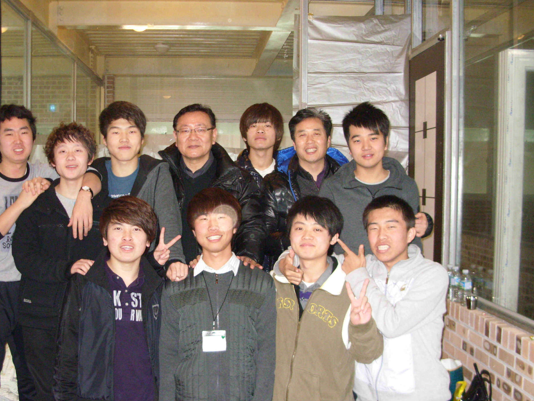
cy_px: 238
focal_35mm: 49
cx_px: 213
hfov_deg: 38.7
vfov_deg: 29.6
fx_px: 756
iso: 400
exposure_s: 1/30
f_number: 2.8
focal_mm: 6.3
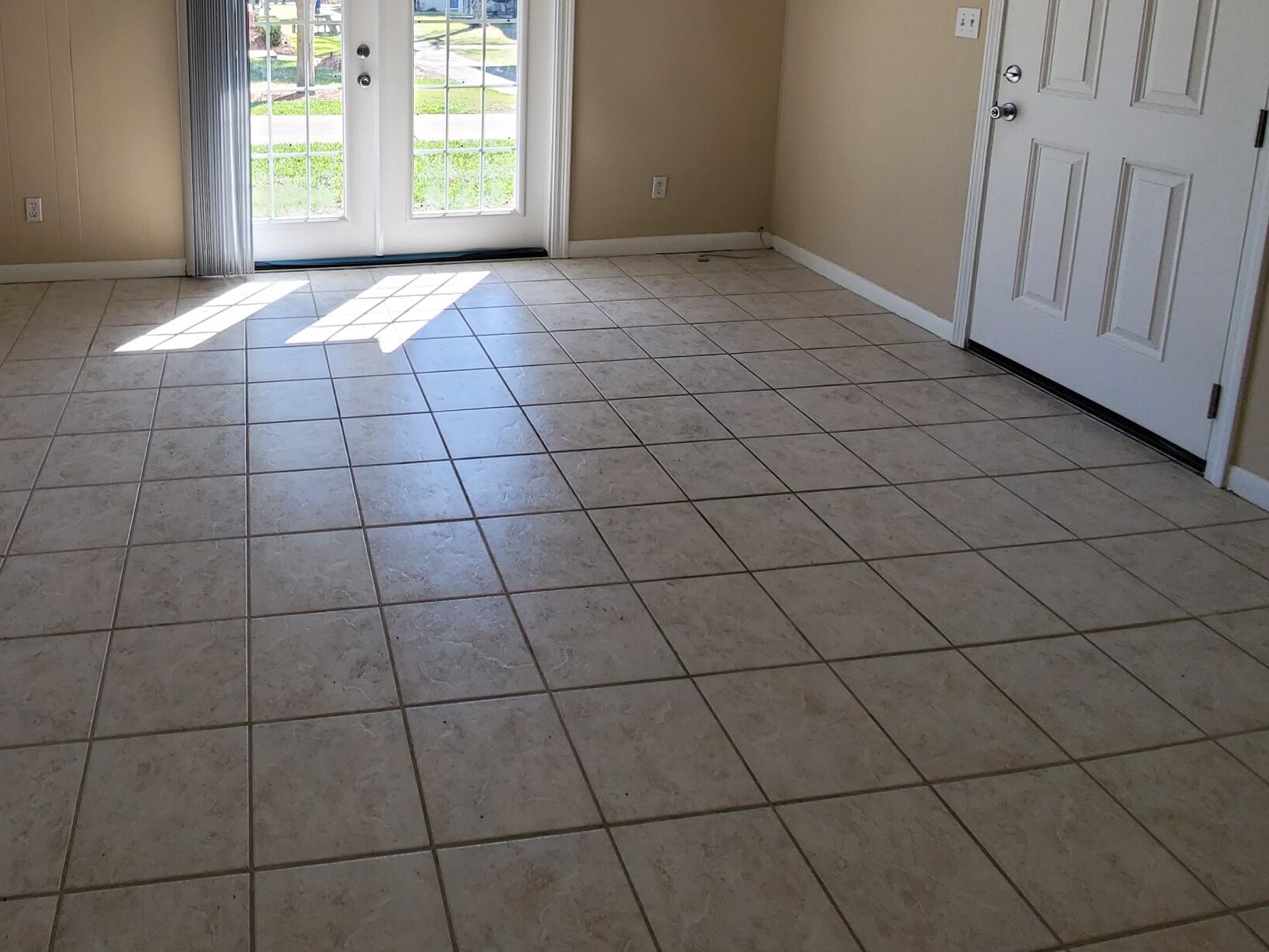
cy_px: 116
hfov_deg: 68.1
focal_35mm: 24
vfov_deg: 51.0
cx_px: 357
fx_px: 880
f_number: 2.2
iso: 50
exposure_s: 1/125
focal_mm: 1.8
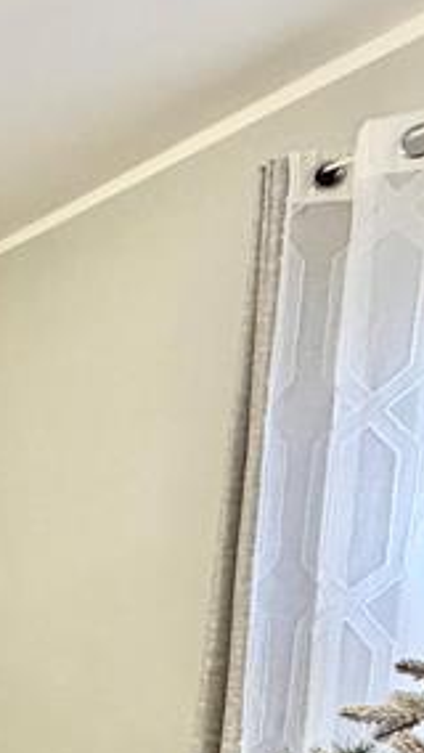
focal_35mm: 55
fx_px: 1098
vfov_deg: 35.8
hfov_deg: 14.3
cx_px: -607
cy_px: 663
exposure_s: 1/120
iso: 250
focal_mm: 2.22
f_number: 2.2
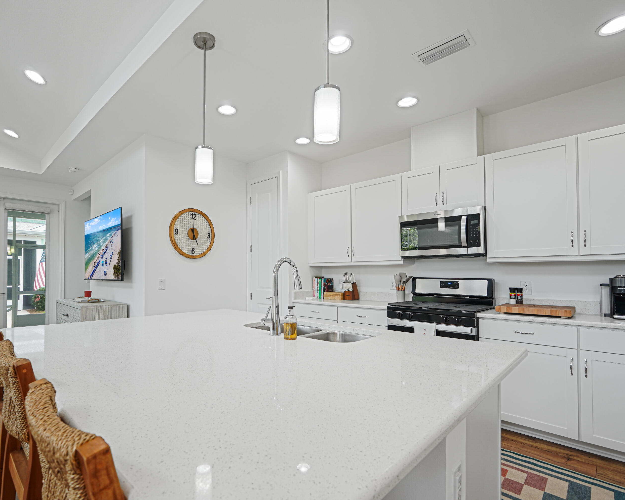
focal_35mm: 18
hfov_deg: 86.5
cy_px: 250
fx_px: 330
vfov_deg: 74.3
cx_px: 275
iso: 100
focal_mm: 10.5
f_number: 4
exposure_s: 1/15
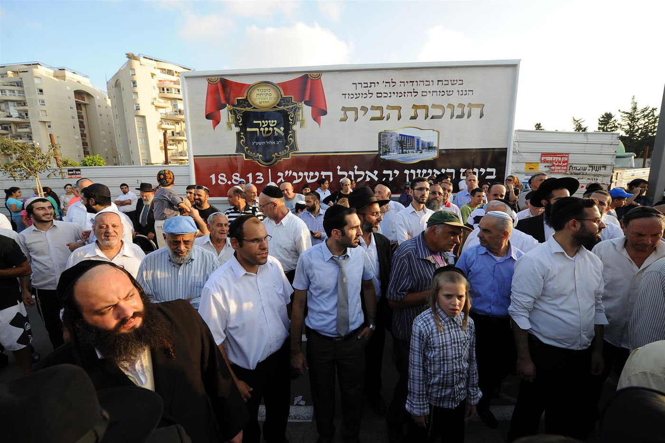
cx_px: 332
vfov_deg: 81.2
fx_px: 258
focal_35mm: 14
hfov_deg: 104.3
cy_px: 222
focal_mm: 14
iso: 400
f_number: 5.6
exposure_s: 1/400
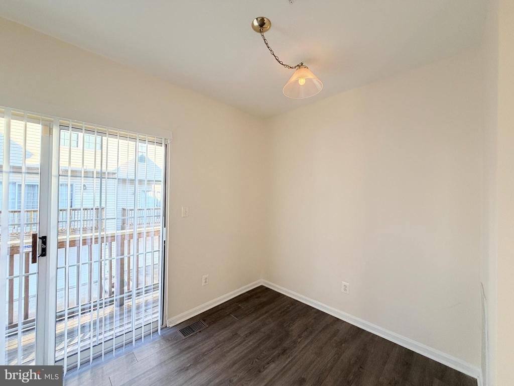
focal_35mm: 14
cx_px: 257
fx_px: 208
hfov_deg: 102.1
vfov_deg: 85.7
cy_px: 193
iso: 125
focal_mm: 2.22
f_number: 2.2
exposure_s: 1/120
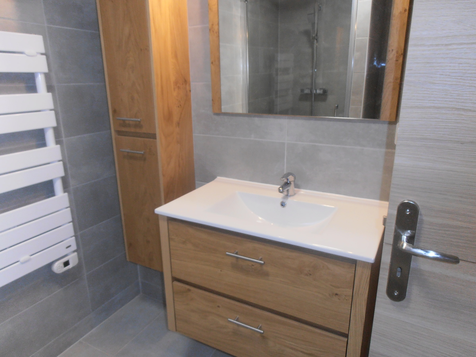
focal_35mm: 24
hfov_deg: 71.6
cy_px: 178
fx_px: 330
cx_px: 238
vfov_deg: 56.8
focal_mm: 4.2
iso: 125
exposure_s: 1/30
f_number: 3
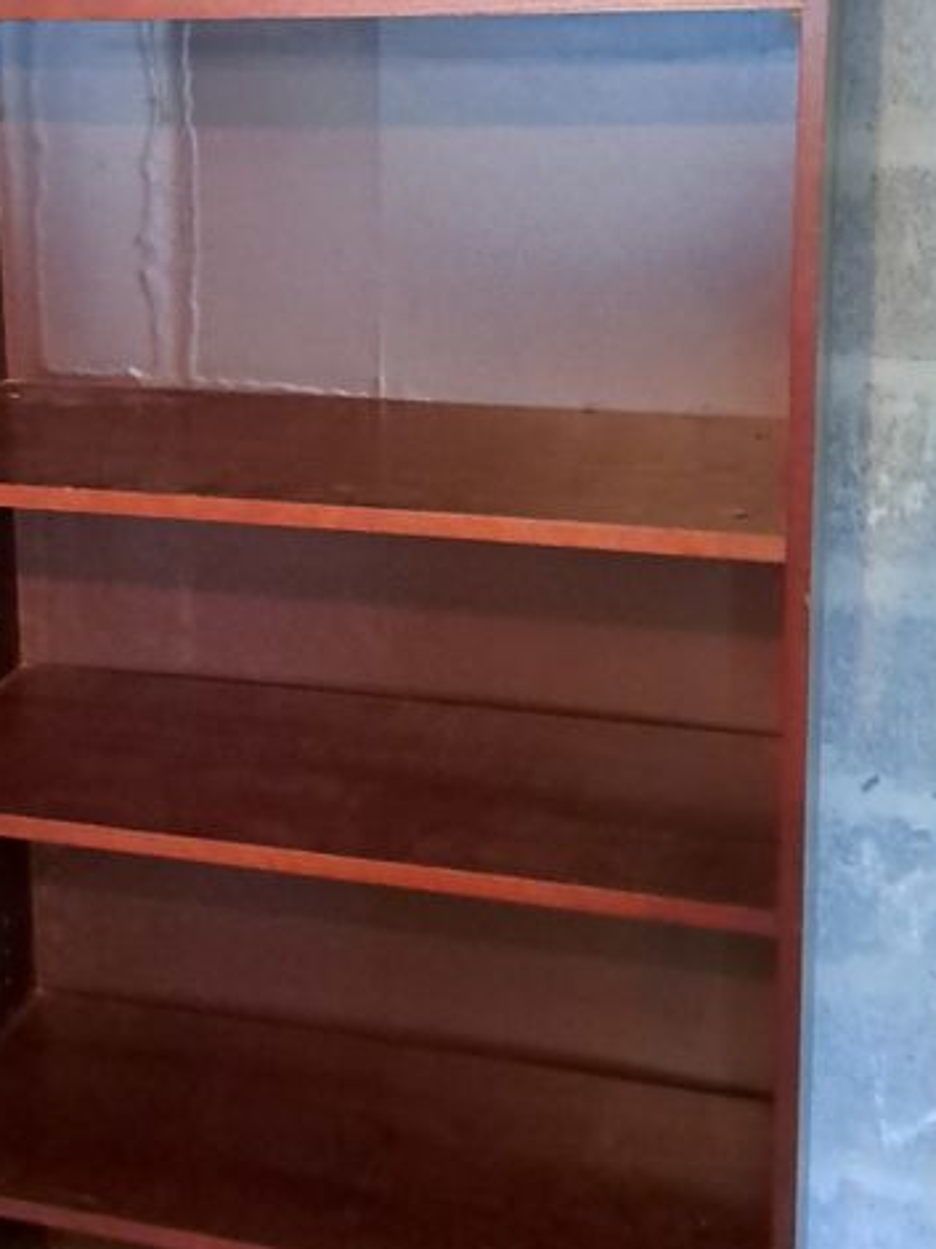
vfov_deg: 36.8
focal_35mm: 51
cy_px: 345
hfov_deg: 28.2
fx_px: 1840
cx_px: 257
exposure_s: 1/20
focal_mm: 5.23
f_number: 1.8
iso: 640
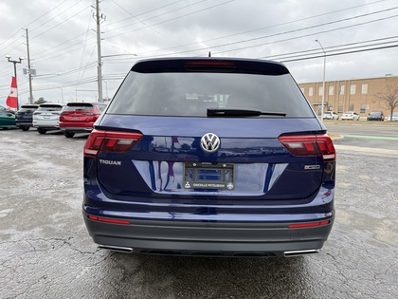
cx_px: 199
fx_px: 276
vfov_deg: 56.8
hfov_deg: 71.6
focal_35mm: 24
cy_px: 150
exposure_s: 1/510
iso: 100
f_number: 1.78
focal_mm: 6.76
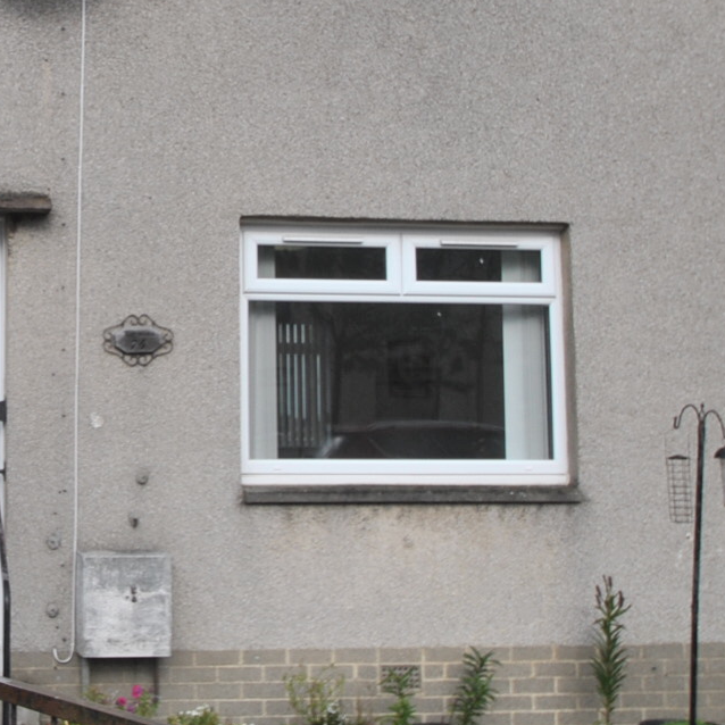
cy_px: 203
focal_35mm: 62
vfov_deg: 27.4
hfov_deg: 26.4
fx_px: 1469
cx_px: 12
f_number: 7.1
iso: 100
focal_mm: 16
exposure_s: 1/200
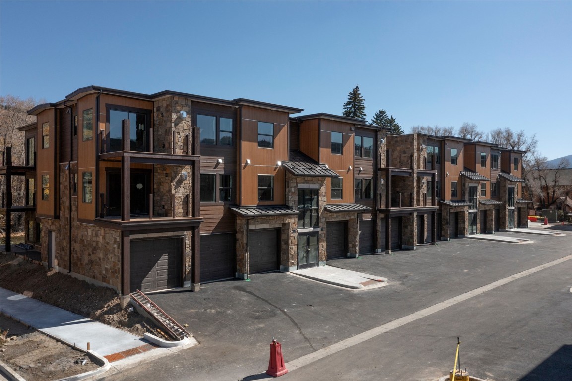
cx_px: 286
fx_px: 445
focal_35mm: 28
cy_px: 190
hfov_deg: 65.5
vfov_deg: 46.4
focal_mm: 10.26
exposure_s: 1/800
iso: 100
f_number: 5.6
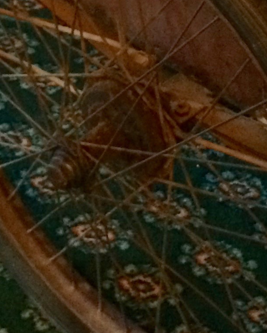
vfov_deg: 14.8
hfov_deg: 12.6
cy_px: -143
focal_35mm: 122
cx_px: 224
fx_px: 1205
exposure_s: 1/17
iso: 320
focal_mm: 4.15
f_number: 2.2
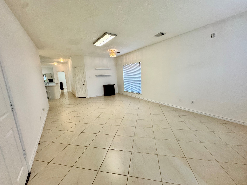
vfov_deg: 85.7
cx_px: 124
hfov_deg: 102.1
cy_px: 92
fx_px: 100
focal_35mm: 14
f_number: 2.2
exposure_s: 1/120
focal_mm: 2.22
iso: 320
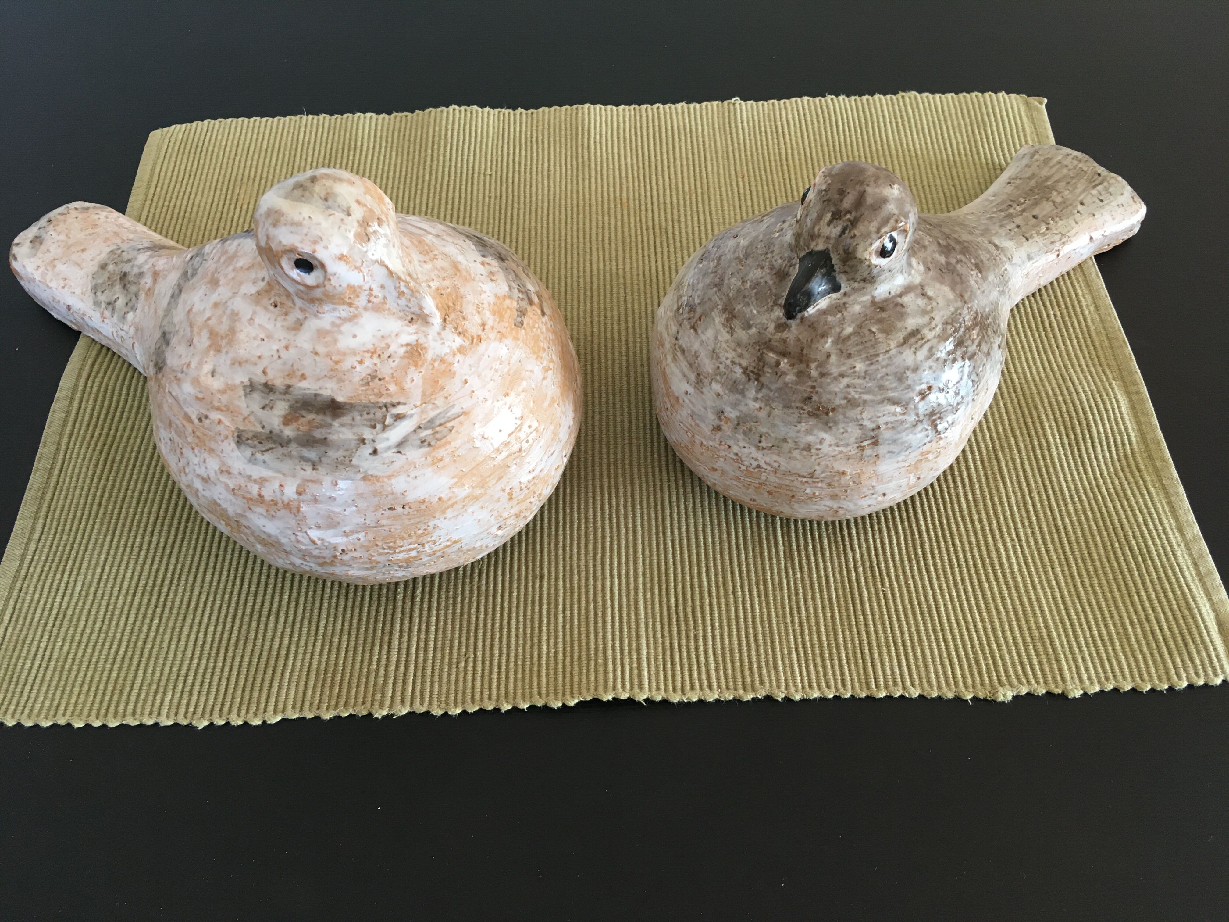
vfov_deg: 48.2
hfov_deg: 61.7
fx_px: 1030
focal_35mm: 29
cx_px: 614
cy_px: 461
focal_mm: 4.15
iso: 100
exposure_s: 1/33
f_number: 2.2
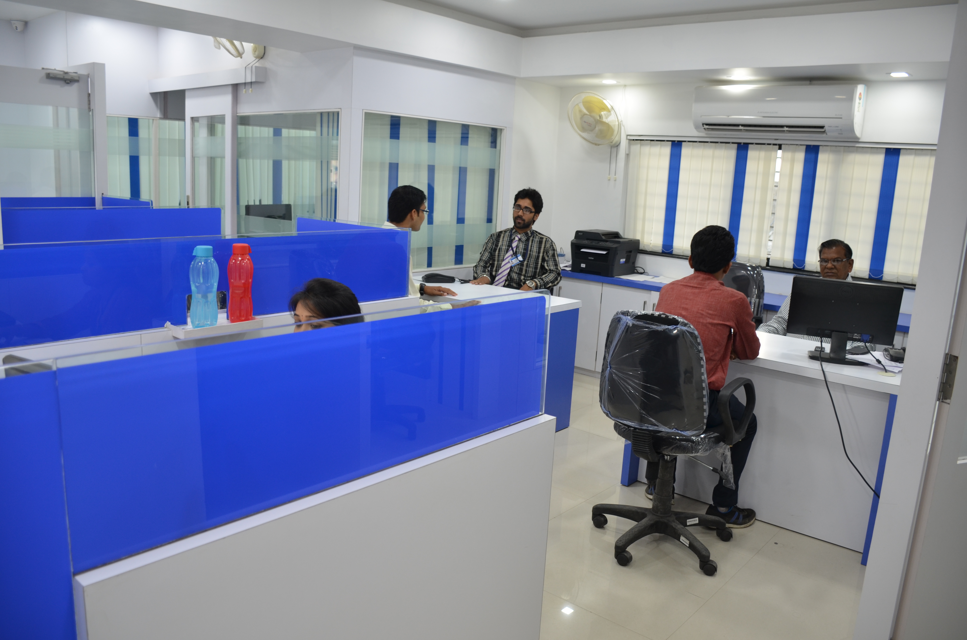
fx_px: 724
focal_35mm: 27
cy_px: 320
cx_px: 484
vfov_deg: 47.7
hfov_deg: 67.5
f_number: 3.5
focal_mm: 18
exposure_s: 1/40
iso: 250
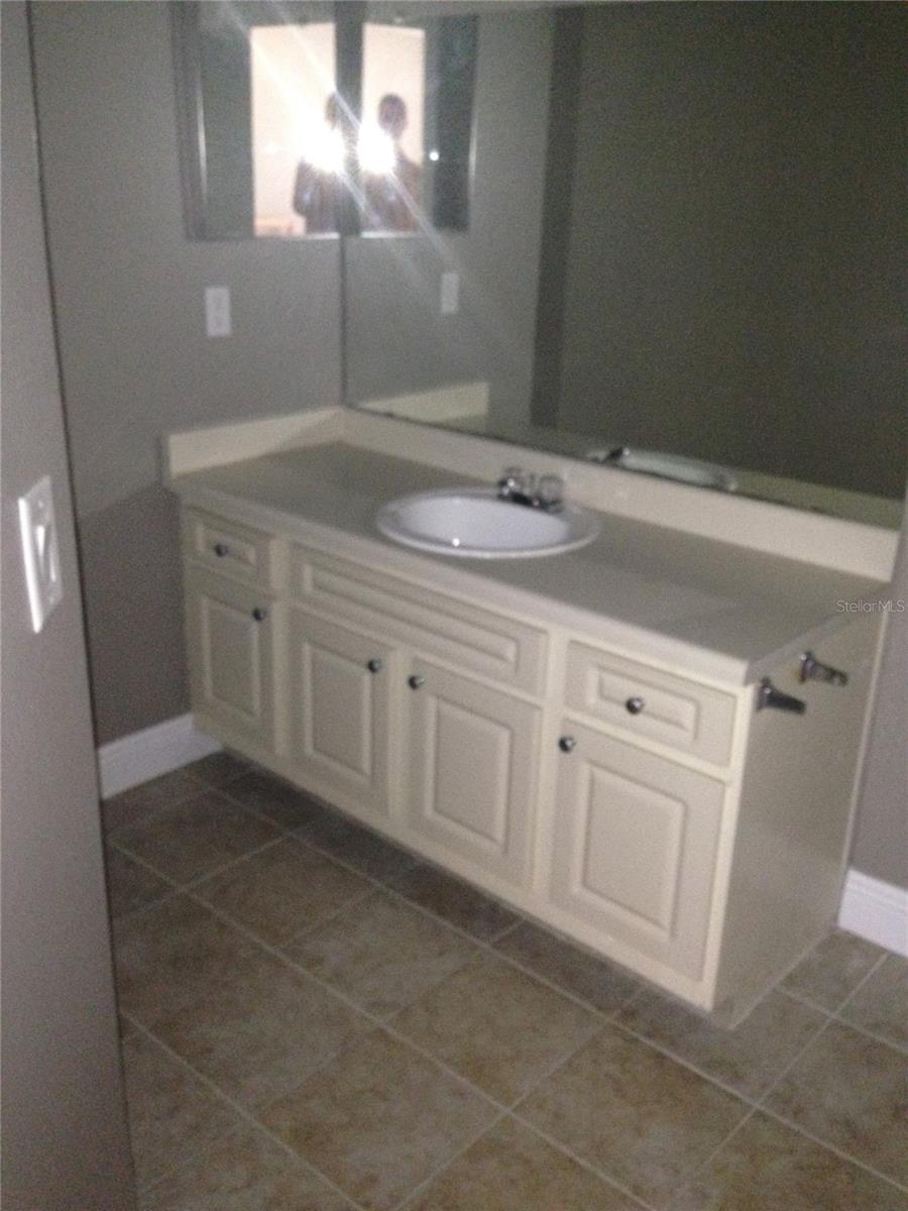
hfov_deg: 42.9
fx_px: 1154
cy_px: 606
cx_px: 454
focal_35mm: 33
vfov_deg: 55.4
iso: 400
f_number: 2.4
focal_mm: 4.12
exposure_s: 1/16
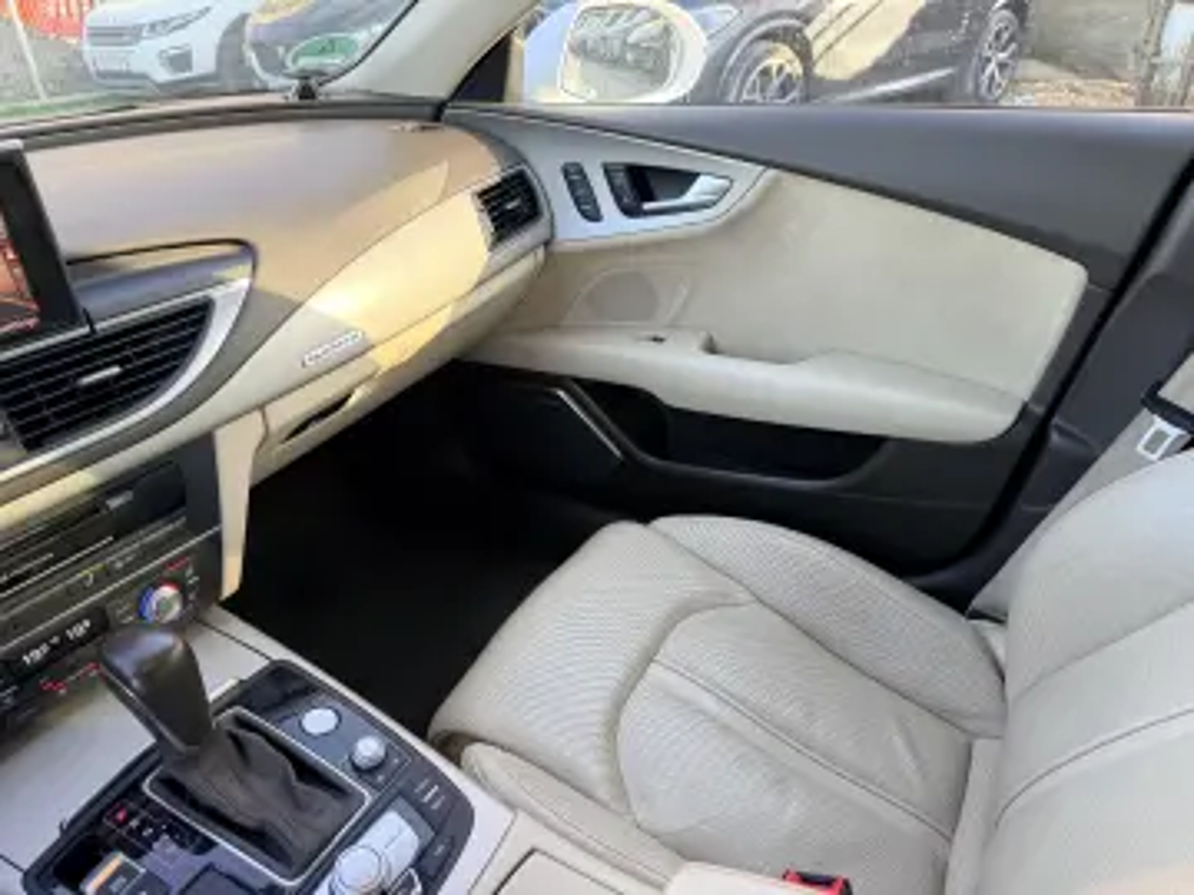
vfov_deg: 56.8
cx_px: 597
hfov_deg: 71.6
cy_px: 448
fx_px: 828
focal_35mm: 24
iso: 80
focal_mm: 6.76
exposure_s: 1/121
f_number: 1.78
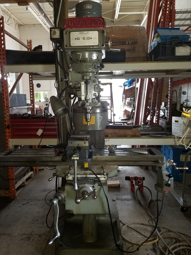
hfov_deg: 53.1
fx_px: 191
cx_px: 96
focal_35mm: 26
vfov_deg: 67.3
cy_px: 128
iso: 125
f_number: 1.7
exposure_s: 1/24
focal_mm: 4.3
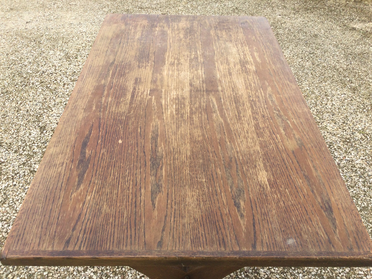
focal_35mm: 31
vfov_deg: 45.4
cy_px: 140
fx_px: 333
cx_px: 186
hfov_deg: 58.4
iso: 25
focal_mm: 3.3
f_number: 2.4
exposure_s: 1/420
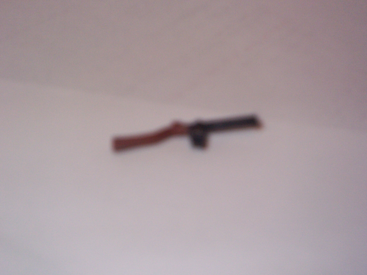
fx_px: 806
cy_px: 138
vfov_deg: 19.4
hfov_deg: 25.7
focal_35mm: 76
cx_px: 184
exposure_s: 1/100
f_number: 4.2
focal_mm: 12.4
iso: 200
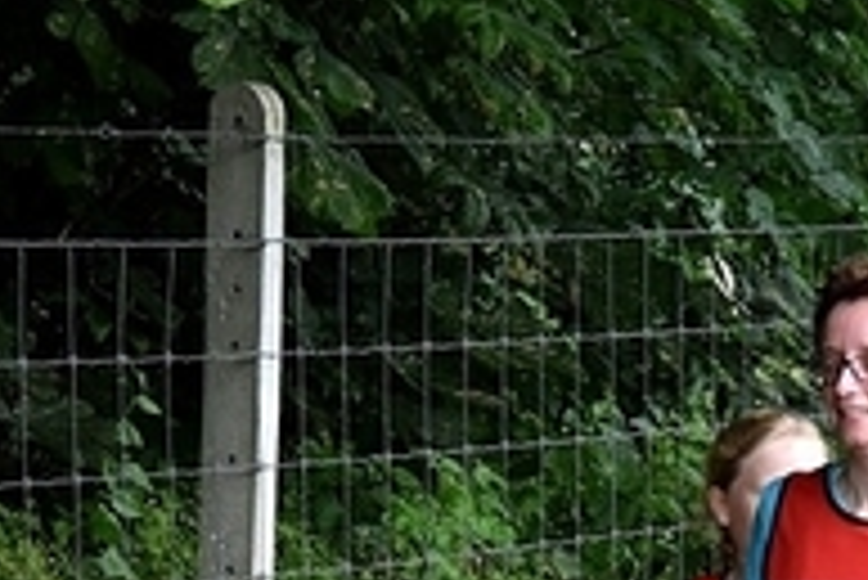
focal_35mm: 270
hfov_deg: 7.5
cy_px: 854
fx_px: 6515
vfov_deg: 5.1
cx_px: 1340
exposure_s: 1/500
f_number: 5
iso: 1000
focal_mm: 58
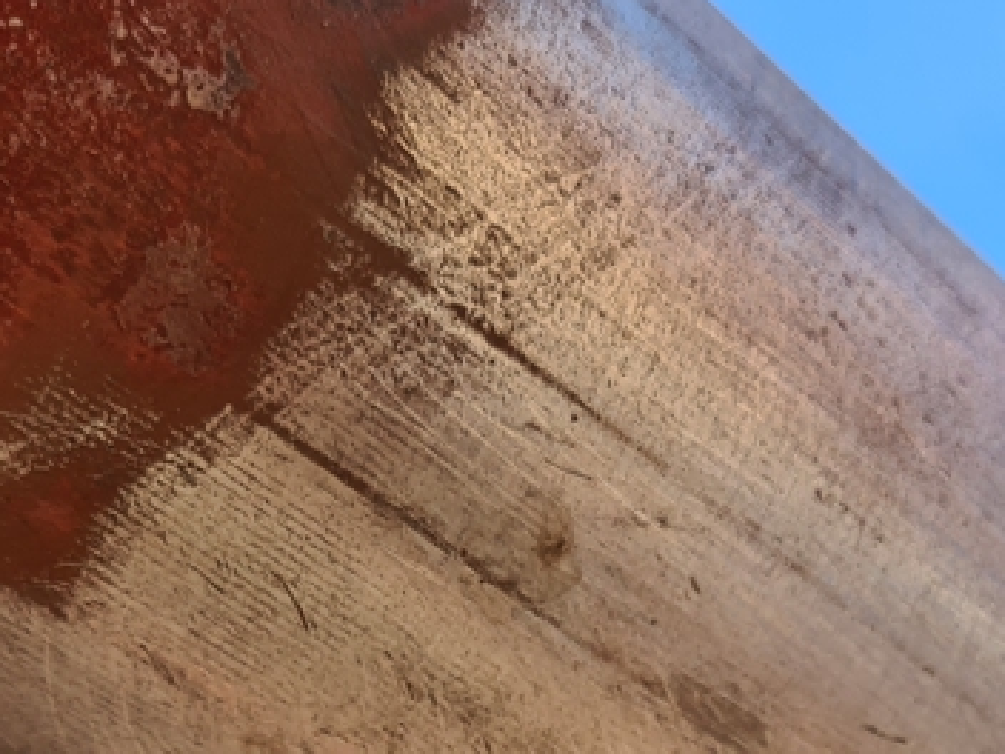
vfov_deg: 17.5
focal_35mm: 78
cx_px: 532
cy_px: 1024
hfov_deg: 25.0
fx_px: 2265
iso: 50
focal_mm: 5.4
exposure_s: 1/552
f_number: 1.8
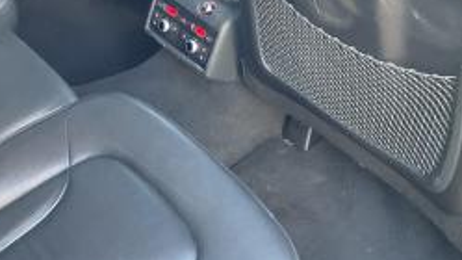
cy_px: 100
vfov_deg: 18.8
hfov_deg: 32.5
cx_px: 141
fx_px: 784
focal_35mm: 64
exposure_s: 1/60
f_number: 1.8
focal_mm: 3
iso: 250
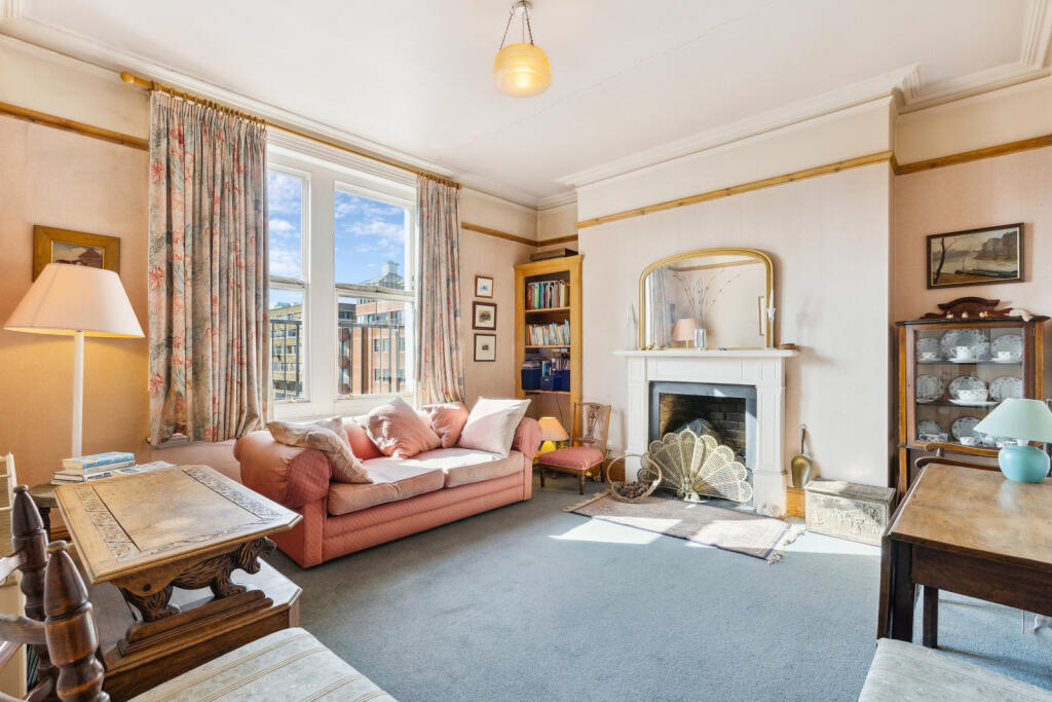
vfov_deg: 73.8
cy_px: 351
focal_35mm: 16
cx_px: 526
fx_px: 468
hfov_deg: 96.7
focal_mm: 16
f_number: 11
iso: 800
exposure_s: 1/80
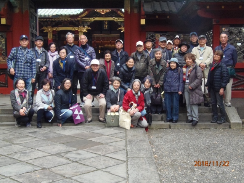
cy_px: 92
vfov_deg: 29.7
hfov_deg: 38.9
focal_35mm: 49
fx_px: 345
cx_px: 122
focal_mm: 9.1
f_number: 3.8
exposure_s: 1/25
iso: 400
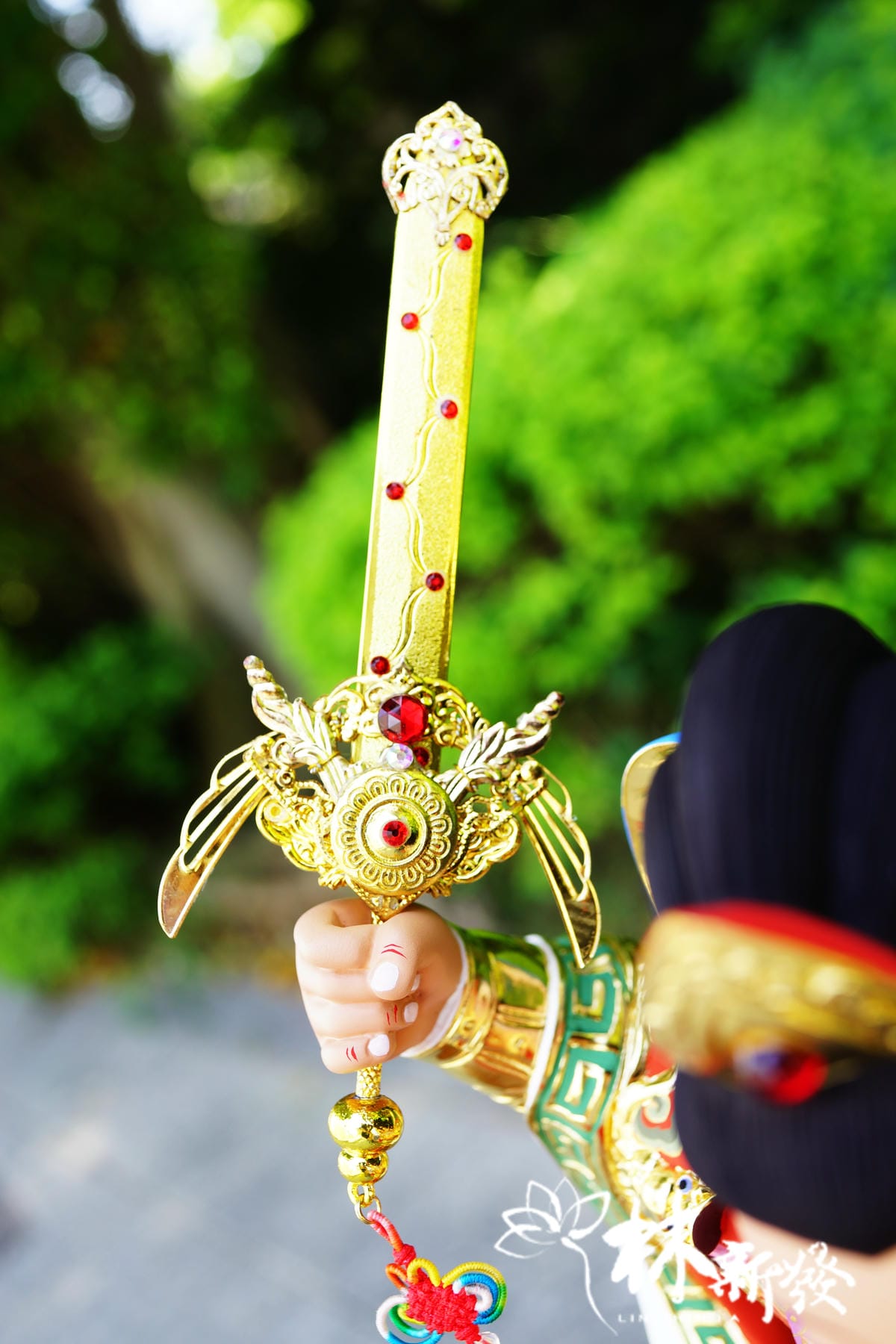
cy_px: 672
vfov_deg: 54.4
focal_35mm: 35
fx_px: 1307
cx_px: 448
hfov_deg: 37.9
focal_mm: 35
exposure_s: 1/80
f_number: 5
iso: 200
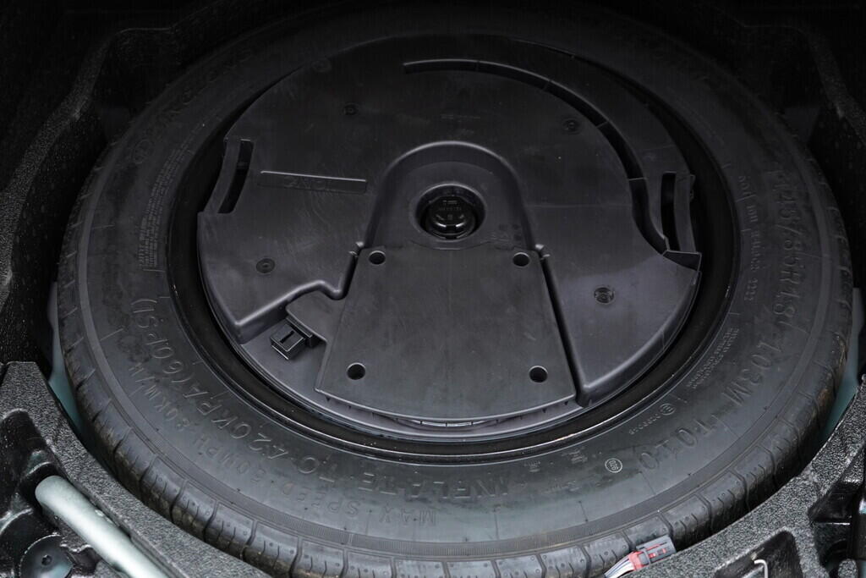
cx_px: 433
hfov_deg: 53.1
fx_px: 866
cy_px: 289
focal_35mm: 36
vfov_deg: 36.9
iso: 800
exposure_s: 1/40
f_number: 2.8
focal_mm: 24
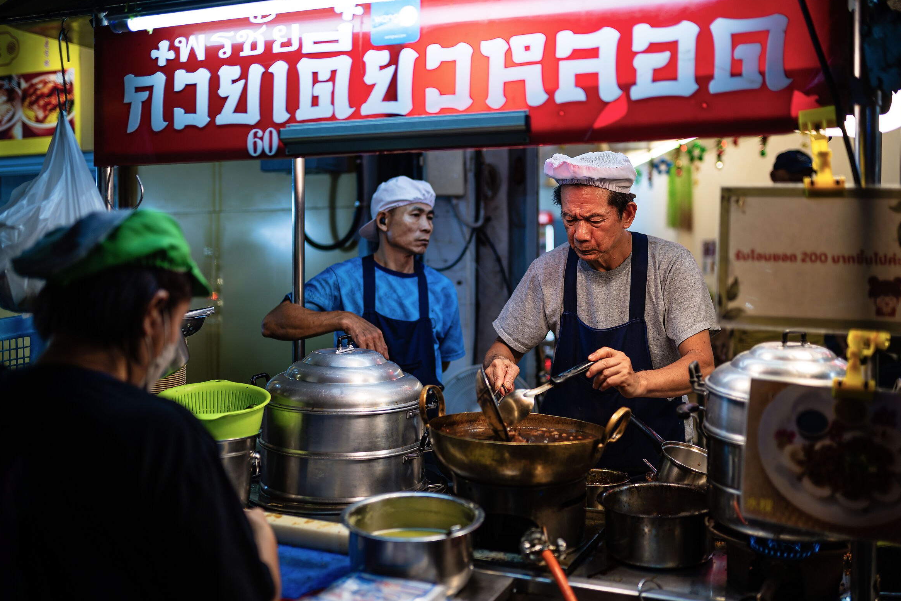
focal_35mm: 36
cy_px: 297
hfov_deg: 53.1
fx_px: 901
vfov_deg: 36.9
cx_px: 443
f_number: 1.4
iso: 100
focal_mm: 35
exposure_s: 1/160
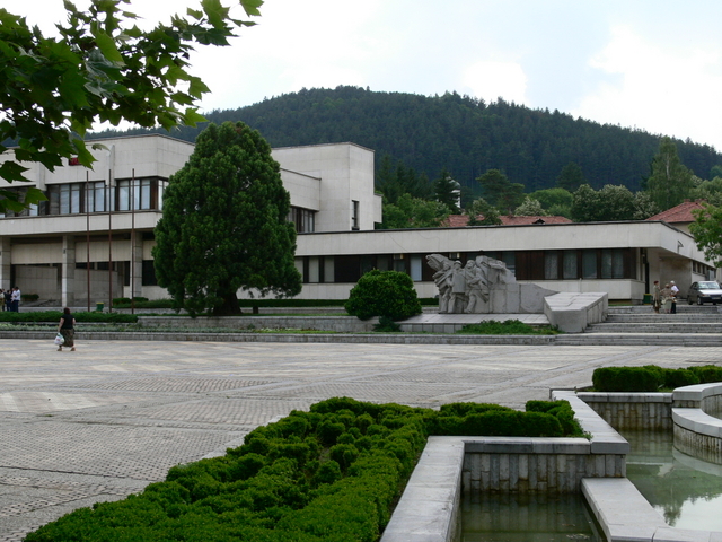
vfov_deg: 29.1
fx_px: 1043
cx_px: 361
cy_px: 271
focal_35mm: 50
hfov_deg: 38.2
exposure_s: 1/160
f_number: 5.6
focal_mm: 9.9
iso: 80
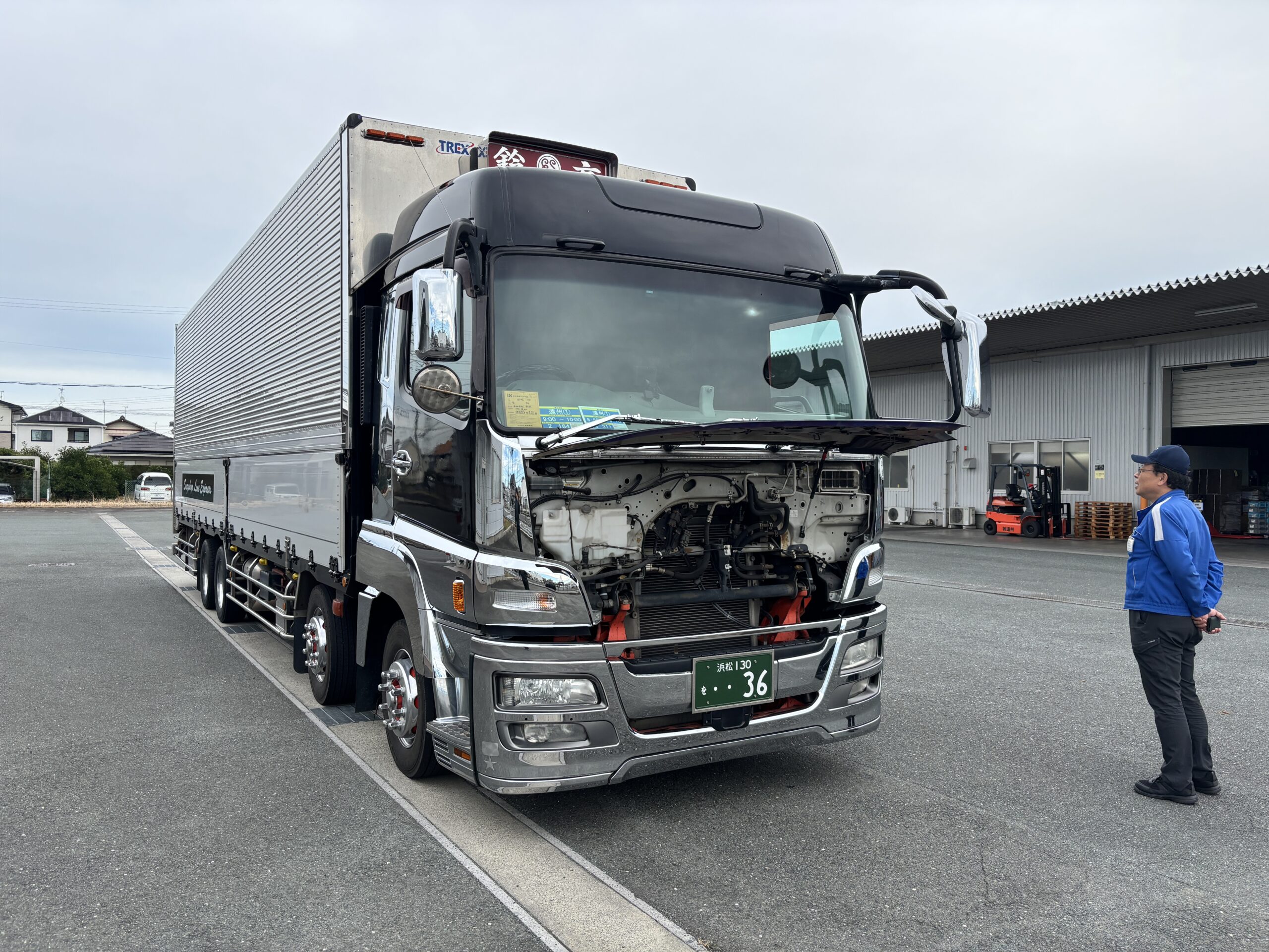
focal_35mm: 26
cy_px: 476
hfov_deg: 67.3
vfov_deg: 53.1
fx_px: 953
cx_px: 634
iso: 50
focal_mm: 5.96
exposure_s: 1/1499
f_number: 1.6
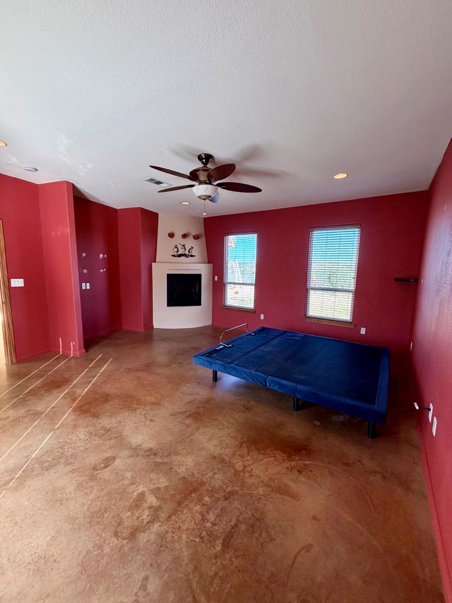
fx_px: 244
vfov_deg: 102.1
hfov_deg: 85.7
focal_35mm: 14
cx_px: 226
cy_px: 302
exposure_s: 1/120
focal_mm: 2.22
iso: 160
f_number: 2.2
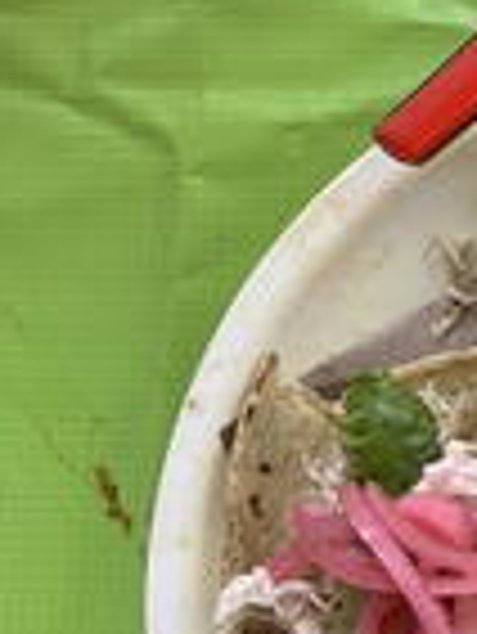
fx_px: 2256
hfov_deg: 10.7
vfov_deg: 16.0
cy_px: 184
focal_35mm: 123
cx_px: 1040
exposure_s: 1/192
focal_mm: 5.1
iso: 40
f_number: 1.6
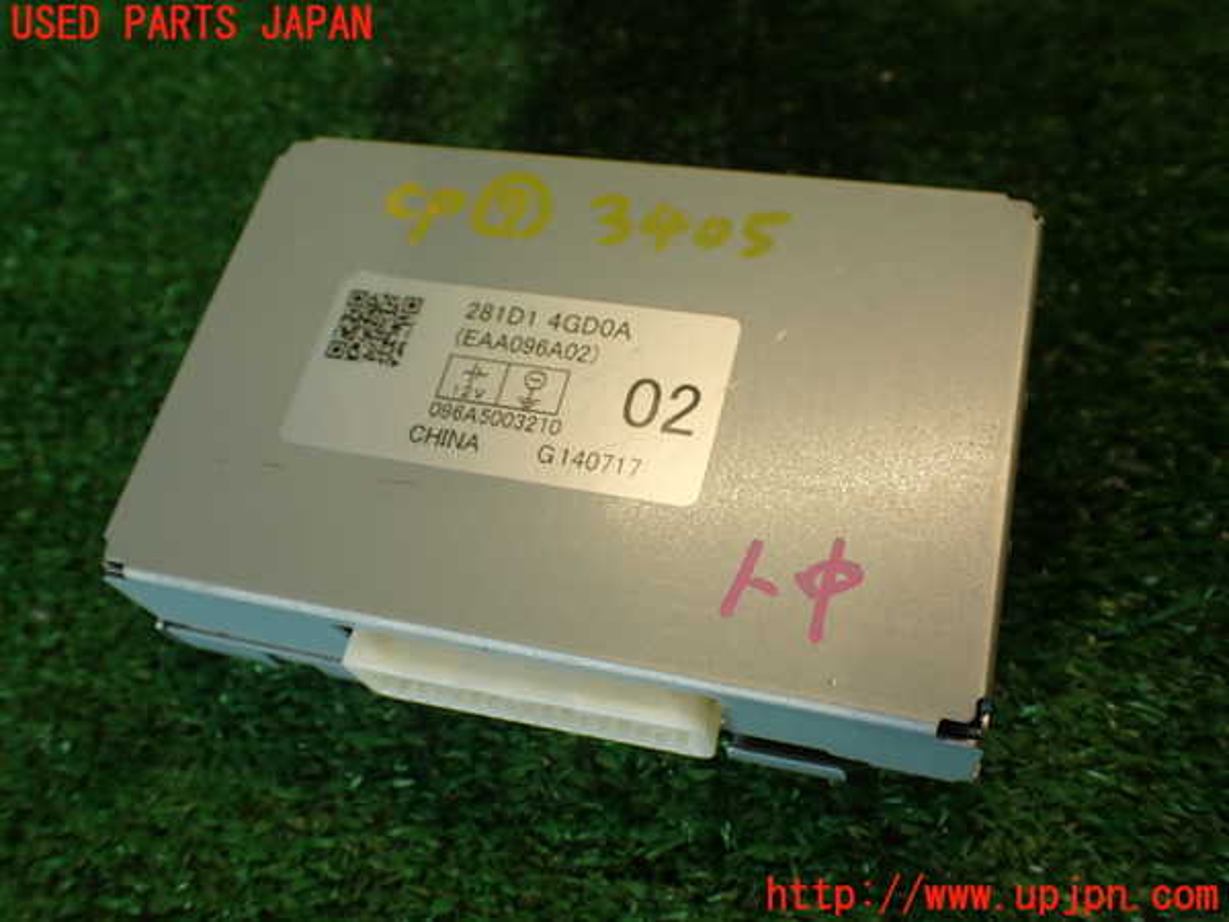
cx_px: 614
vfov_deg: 44.2
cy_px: 461
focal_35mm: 32
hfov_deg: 56.8
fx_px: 1136
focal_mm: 5.79
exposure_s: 1/60
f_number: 2.4
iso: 100
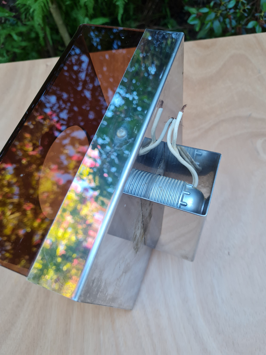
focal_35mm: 26
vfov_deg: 67.3
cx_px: 133
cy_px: 178
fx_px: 266
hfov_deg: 53.1
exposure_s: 1/100
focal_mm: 5.4
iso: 64
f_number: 1.8
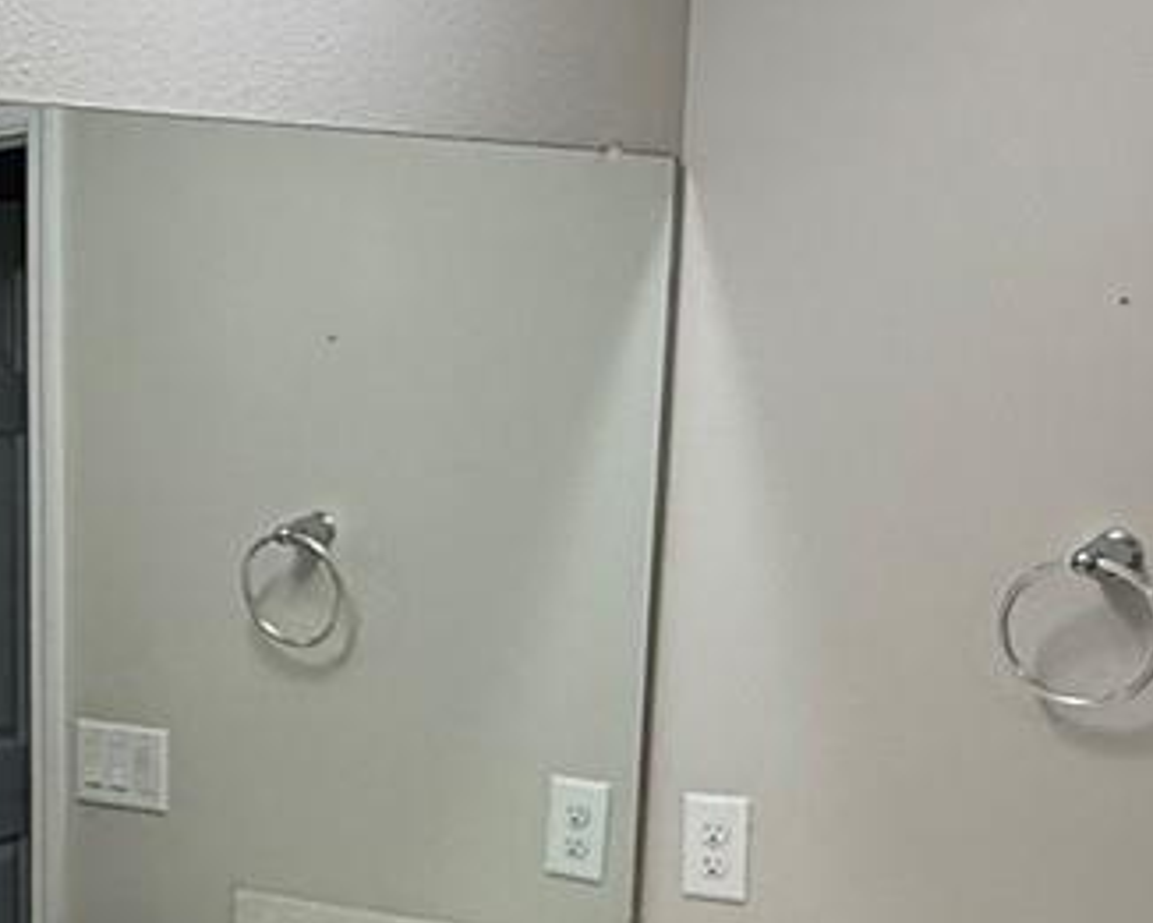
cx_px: -311
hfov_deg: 24.9
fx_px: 2287
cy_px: 873
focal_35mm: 67
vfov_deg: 22.1
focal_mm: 2.22
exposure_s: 1/120
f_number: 2.2
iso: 125
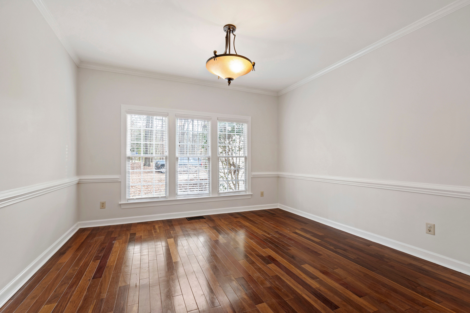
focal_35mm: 15
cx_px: 235
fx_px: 196
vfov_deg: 77.3
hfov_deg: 100.4
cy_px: 156
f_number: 8
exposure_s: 1/2.5
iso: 100
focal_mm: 10
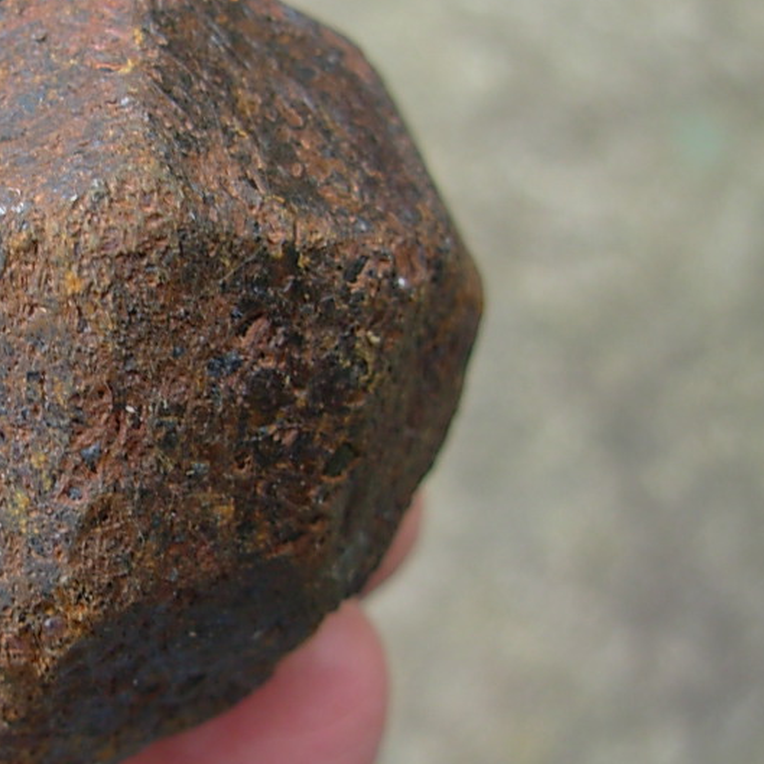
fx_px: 1623
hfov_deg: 25.6
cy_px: 337
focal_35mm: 65
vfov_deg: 26.5
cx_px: 58
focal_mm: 6.3
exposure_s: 1/57
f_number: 2.9
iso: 50
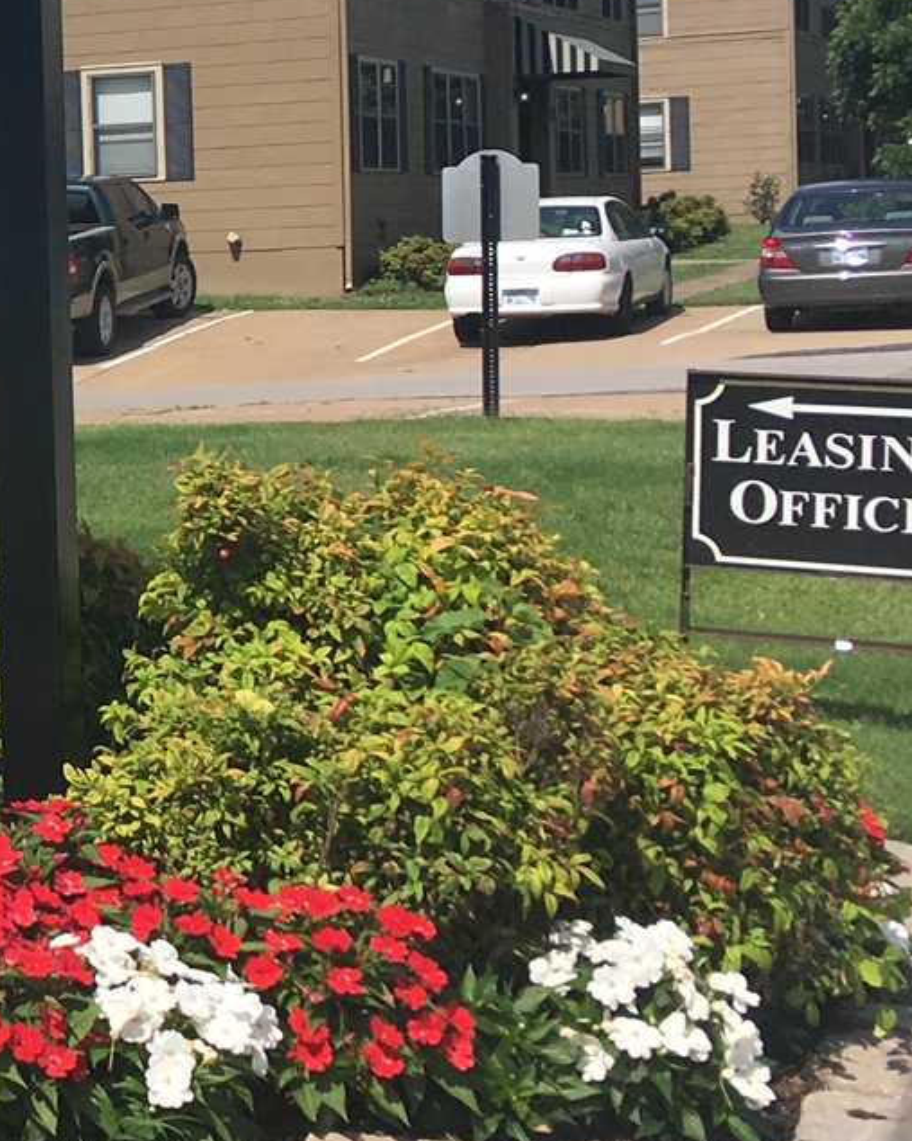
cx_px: -581
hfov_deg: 15.3
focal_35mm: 90
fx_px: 3037
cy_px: 355
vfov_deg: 21.2
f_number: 2.2
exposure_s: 1/2262
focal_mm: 4.15
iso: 25
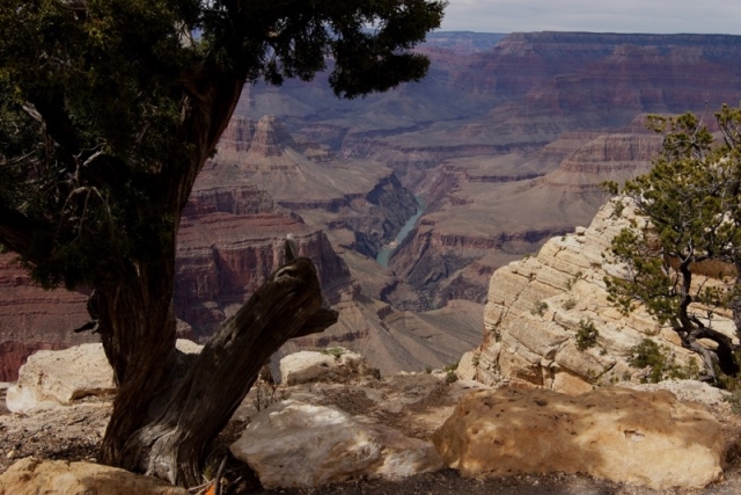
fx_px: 865
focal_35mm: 42
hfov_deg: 46.4
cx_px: 370
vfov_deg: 31.9
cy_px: 248
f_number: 8
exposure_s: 1/400
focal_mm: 28
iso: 100
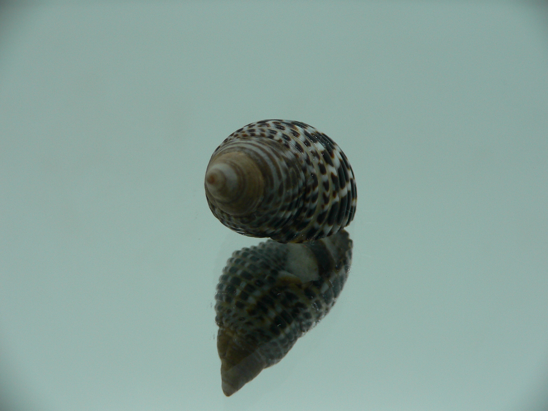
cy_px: 206
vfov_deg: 40.7
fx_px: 554
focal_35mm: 35
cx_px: 274
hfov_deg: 52.6
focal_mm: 4.6
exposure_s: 1/60
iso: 80
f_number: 2.8
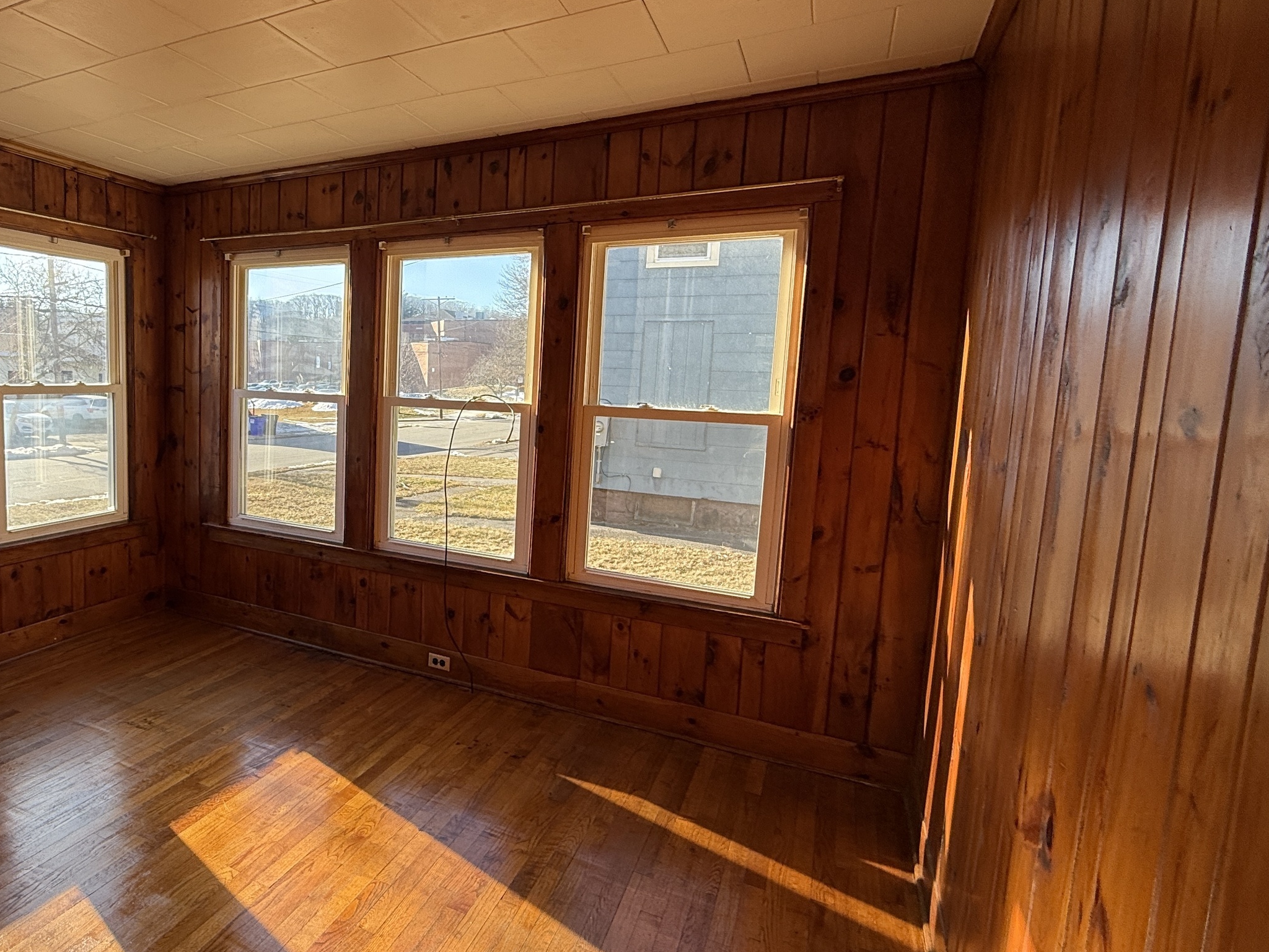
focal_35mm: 21
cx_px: 390
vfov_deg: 63.4
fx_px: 770
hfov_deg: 75.6
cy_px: 452
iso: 50
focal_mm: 2.22
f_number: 2.2
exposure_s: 1/193
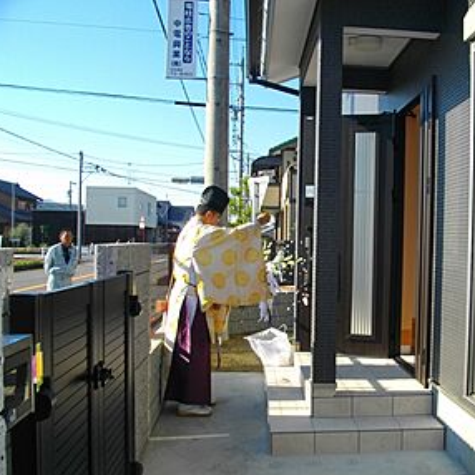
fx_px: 590
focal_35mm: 38
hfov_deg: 43.4
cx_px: 309
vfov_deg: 43.9
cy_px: 238
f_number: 5.5
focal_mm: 5.7
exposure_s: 1/200
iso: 100
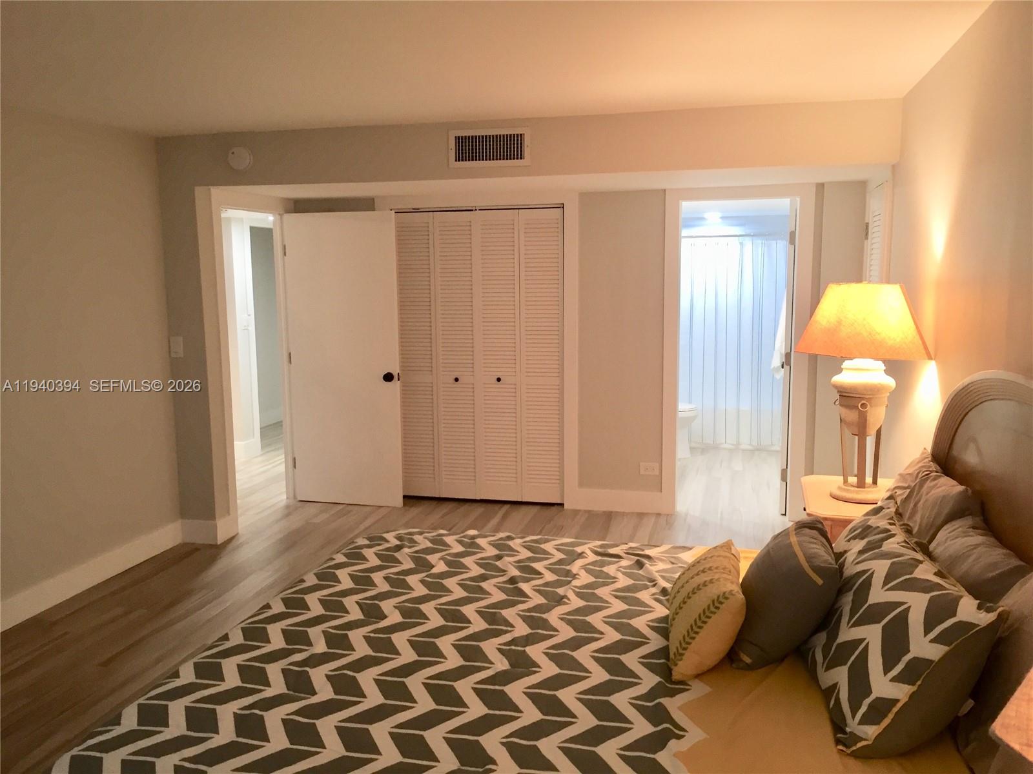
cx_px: 516
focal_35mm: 29
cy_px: 387
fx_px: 865
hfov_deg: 61.7
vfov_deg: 48.2
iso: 80
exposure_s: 1/30
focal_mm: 4.15
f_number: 2.2
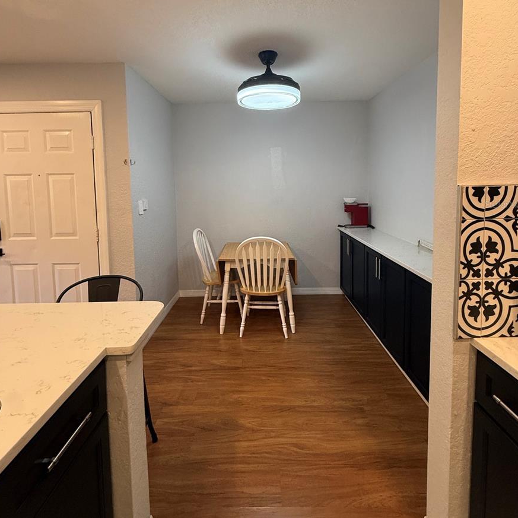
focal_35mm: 17
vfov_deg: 82.8
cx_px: 260
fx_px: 288
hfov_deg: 84.0
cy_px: 204
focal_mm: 2.22
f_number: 2.2
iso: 400
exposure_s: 1/120
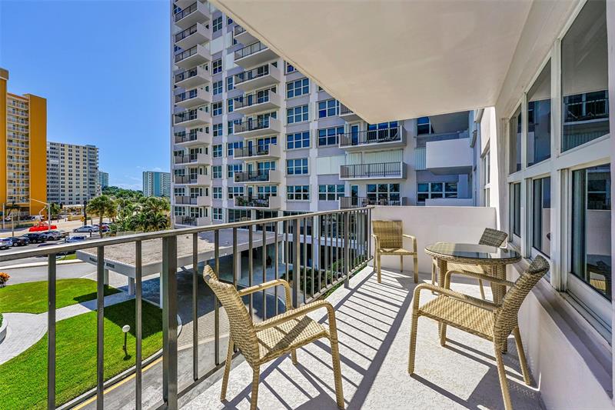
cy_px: 205
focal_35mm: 14
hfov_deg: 104.3
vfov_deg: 81.2
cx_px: 308
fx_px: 239
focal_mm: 14
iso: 500
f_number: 8
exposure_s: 1/1250
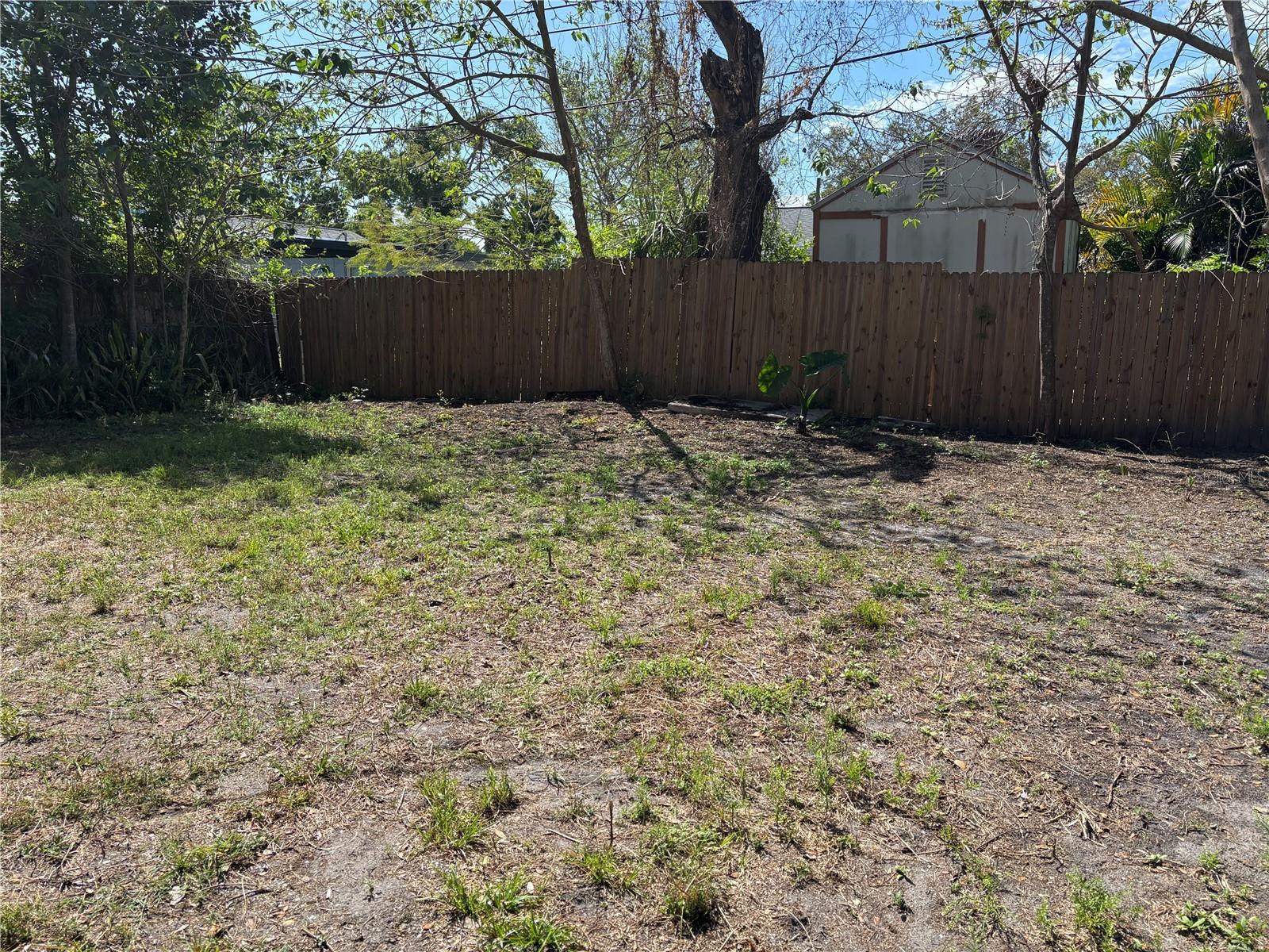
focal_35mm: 26
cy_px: 476
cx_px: 634
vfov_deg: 53.1
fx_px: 953
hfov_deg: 67.3
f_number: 1.6
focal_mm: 5.96
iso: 50
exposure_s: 1/2062
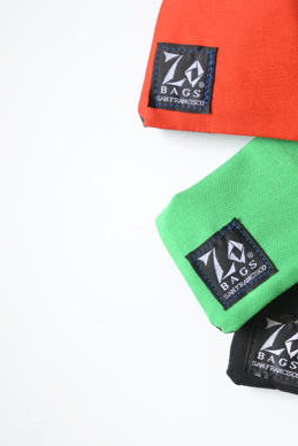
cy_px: 210
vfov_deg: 20.6
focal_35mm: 99
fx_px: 1228
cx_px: 364
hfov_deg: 13.4
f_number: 5.6
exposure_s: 1/80
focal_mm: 40
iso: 800
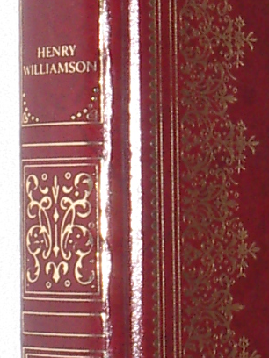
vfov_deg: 9.7
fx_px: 2114
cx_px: 207
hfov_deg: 7.3
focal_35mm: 204
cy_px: 124
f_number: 5.5
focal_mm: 7.8
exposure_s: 1/60
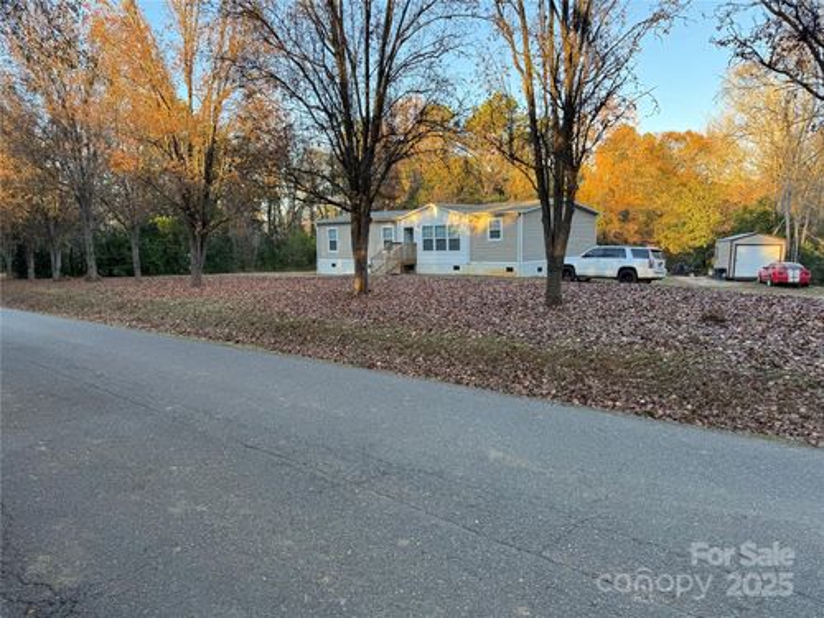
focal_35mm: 24
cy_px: 309
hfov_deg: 71.6
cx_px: 412
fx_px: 571
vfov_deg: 56.8
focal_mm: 6.76
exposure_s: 1/184
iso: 64
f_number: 1.78
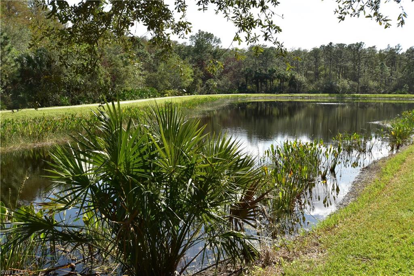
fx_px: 414
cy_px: 138
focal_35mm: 36
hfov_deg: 53.1
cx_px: 207
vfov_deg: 36.8
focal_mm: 24
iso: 400
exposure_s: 1/320
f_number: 10
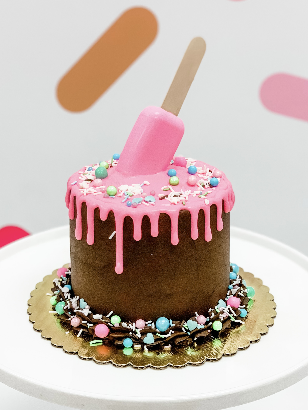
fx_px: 617
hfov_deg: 28.0
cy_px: 205
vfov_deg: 36.8
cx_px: 154
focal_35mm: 52
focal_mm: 6
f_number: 2.4
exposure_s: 1/120
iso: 64
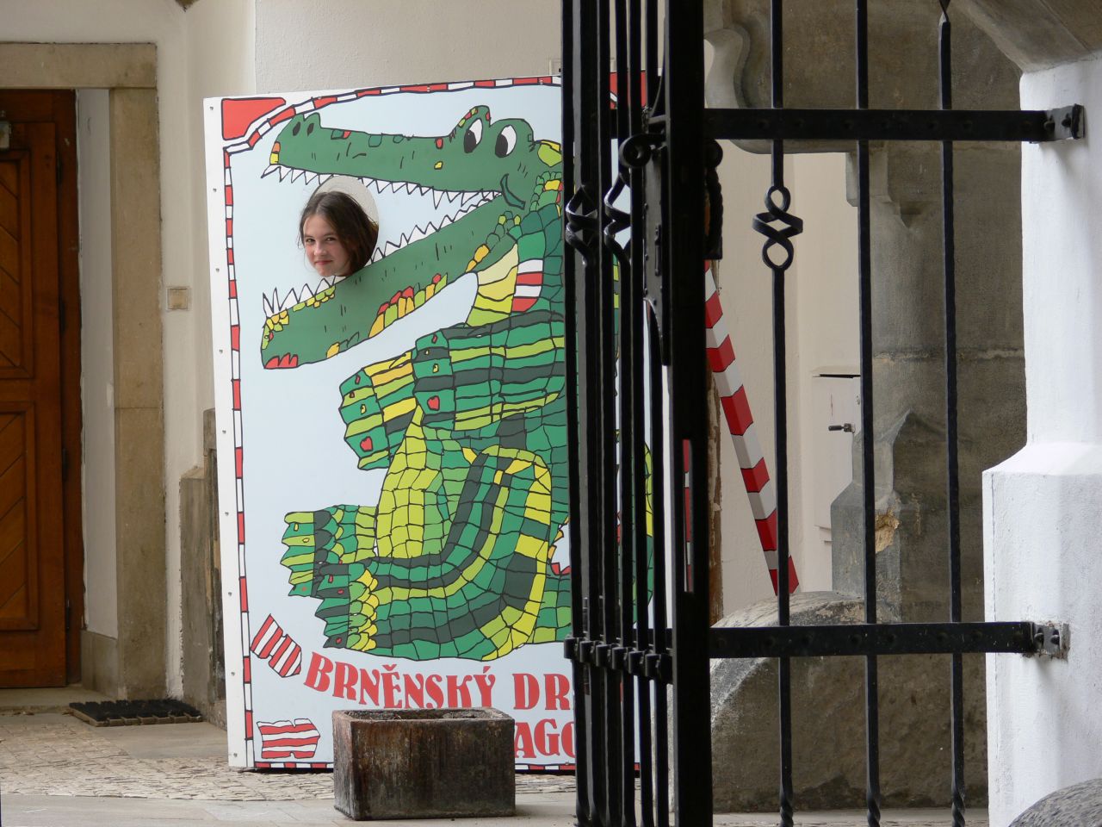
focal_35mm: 174
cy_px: 414
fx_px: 5539
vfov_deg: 8.5
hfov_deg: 11.4
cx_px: 551
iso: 80
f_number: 4
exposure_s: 1/60
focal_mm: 36.9
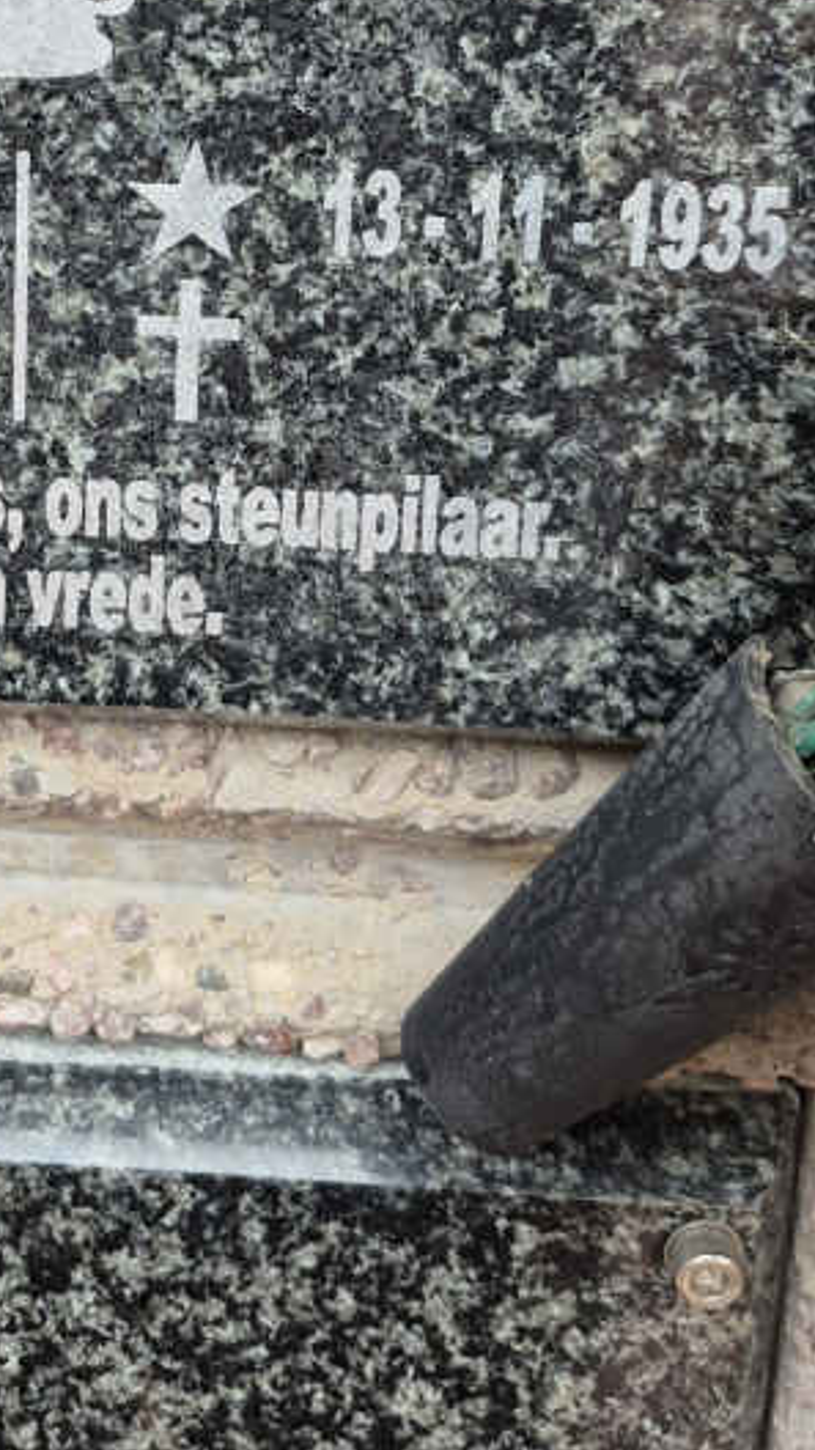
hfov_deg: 20.7
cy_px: 135
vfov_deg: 34.5
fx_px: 2190
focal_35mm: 57
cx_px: 99
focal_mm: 5.4
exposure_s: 1/180
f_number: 1.8
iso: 64
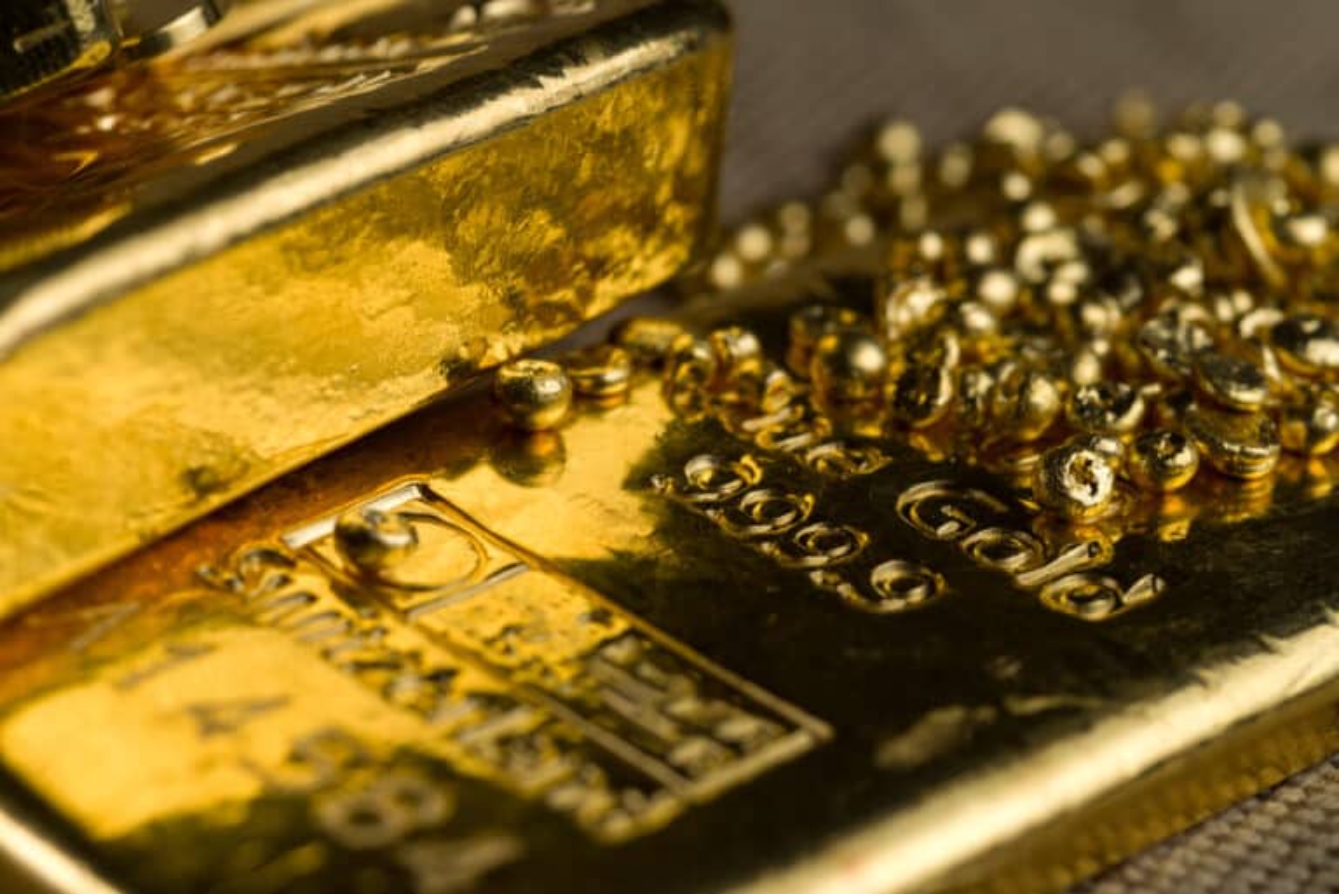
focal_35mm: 100
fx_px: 3721
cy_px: 447
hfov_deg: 20.4
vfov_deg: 13.7
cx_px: 670
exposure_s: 1/200
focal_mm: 100
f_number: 11
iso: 200
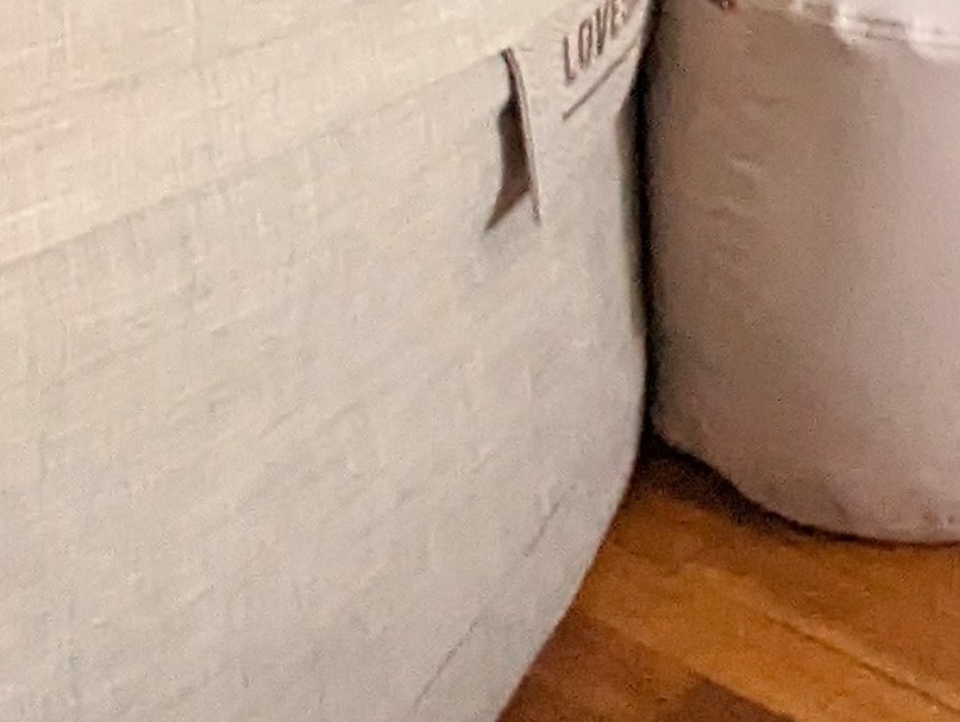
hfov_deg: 17.7
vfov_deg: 11.0
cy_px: -1356
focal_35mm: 95
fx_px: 2638
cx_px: 1585
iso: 608
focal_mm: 2.35
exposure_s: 1/23.8
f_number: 2.2
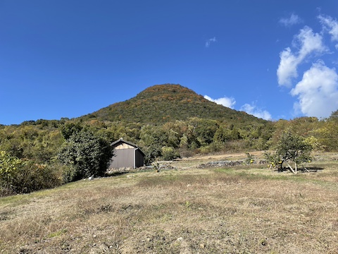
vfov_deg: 53.1
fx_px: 254
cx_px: 169
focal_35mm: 26
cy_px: 127
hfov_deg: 67.3
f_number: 1.6
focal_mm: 4.2
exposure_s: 1/2398
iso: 32
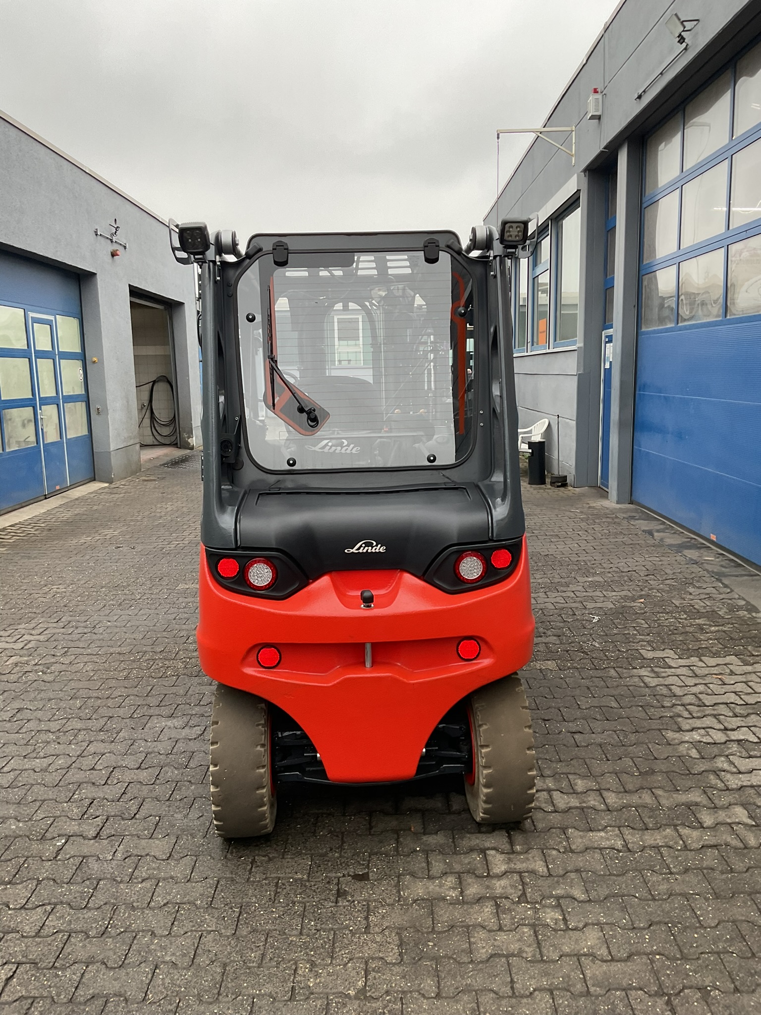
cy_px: 508
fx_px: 850
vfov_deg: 61.7
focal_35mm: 29
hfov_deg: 48.2
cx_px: 380
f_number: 1.8
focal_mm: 3
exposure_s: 1/120
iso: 50
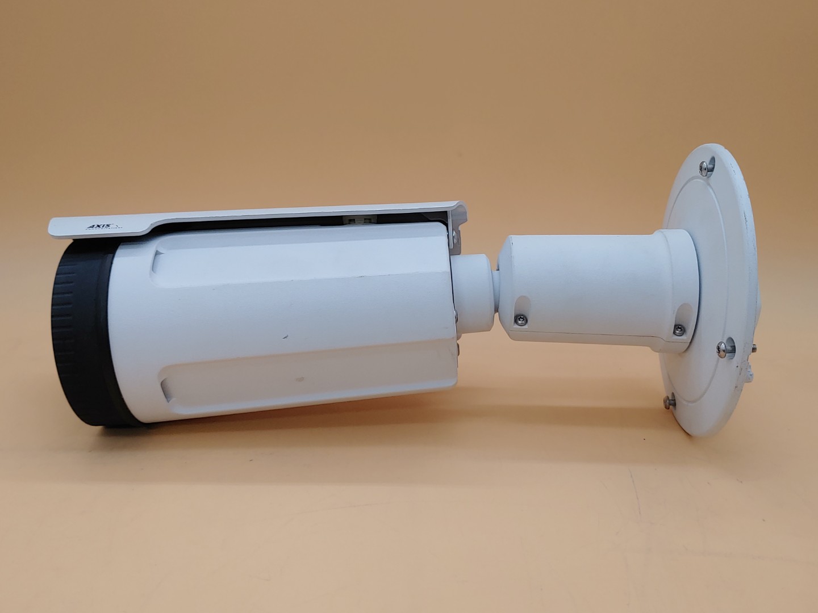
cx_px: 409
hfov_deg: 51.4
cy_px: 306
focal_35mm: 36
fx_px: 851
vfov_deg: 39.7
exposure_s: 1/138
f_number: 1.8
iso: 50
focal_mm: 4.36
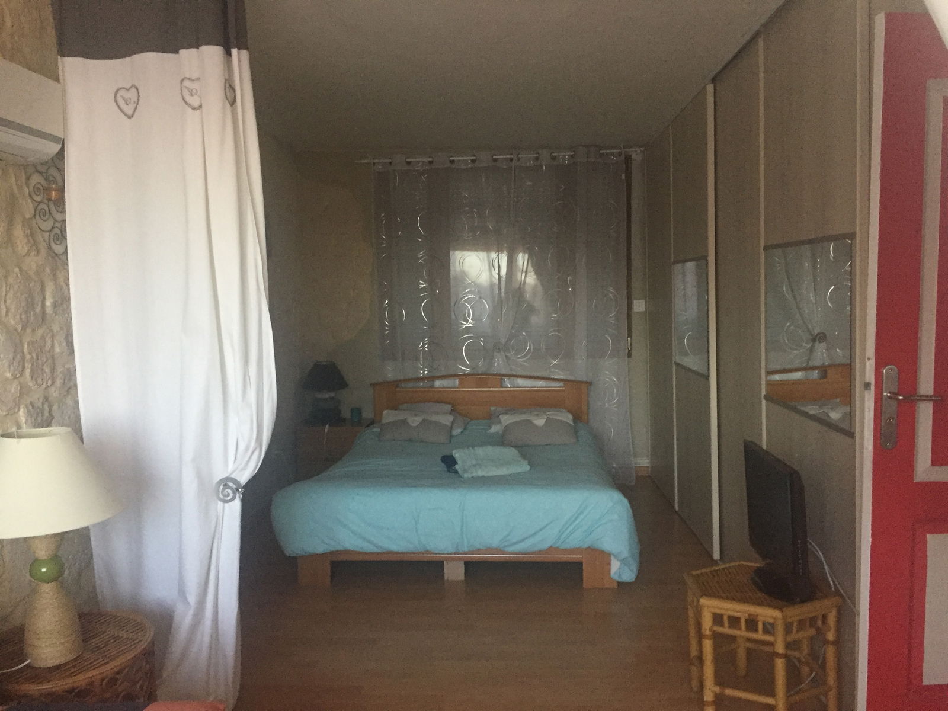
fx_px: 794
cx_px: 474
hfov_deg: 61.7
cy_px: 356
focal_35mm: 29
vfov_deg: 48.2
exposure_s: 1/33
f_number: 2.2
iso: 250
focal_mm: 4.15
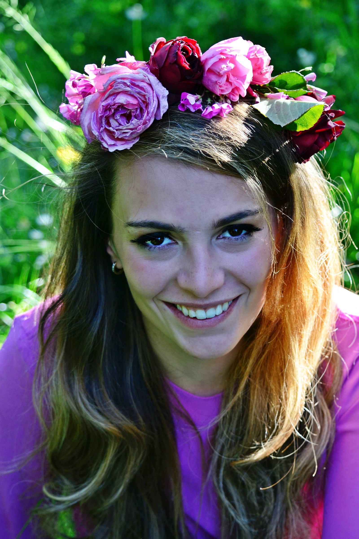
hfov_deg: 16.6
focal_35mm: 82
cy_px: 270
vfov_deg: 24.6
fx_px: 1234
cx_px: 180
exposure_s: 1/100
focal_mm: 55
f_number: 4.5
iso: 200
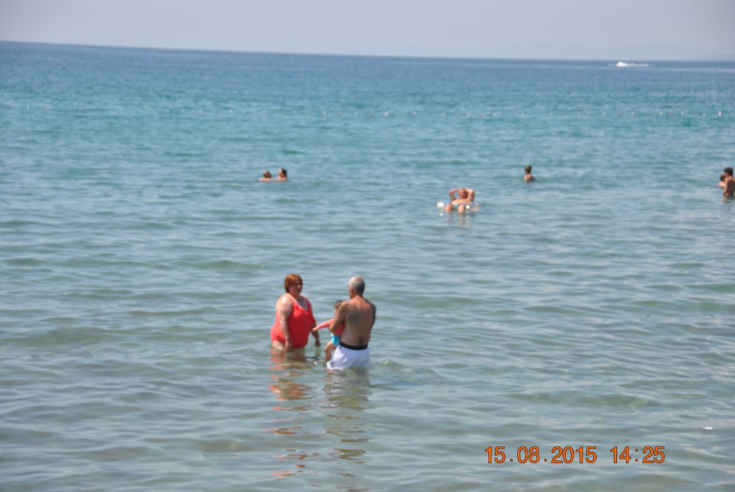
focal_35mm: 105
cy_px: 246
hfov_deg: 19.4
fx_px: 2146
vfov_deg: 13.1
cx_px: 368
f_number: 5.6
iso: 100
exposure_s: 1/500
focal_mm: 70
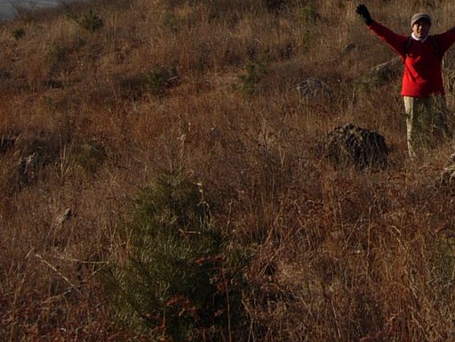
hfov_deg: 20.5
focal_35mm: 90
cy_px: -16
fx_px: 1183
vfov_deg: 16.0
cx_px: 534
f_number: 5.4
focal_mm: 7.5
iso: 50
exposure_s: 1/342
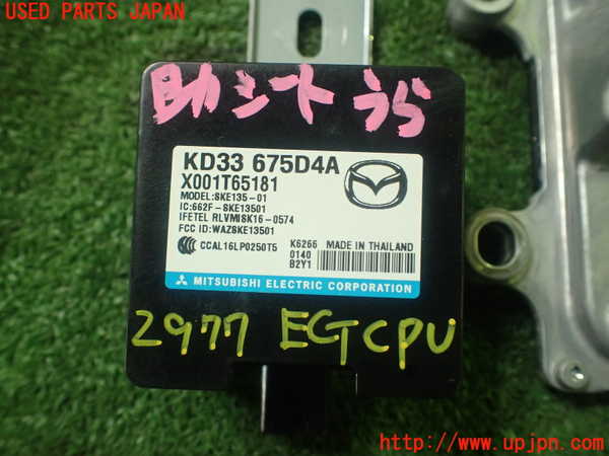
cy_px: 228
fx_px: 528
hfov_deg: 60.0
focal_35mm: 30
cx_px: 304
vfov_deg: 46.8
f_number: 2.3
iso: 400
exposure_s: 1/125
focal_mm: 5.4
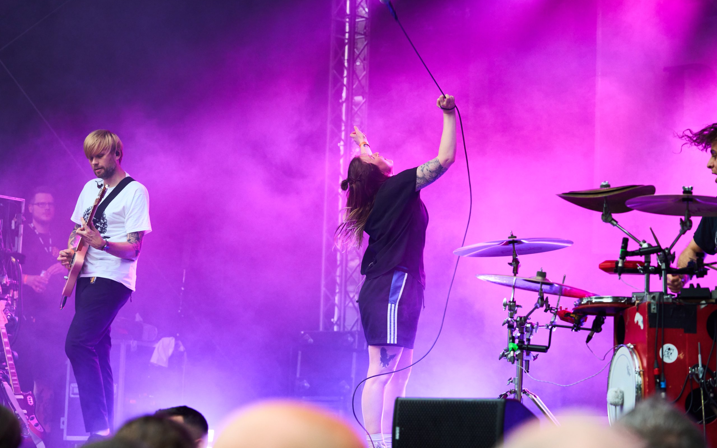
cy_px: 213
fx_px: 1935
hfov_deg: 21.0
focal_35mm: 99
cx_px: 359
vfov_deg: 13.2
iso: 2500
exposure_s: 1/320
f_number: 4
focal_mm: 97
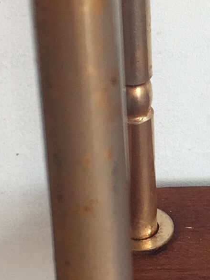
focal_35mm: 162
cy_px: 153
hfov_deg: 9.1
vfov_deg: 12.2
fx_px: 1310
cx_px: 184
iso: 40
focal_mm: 4.15
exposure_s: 1/50
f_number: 2.2
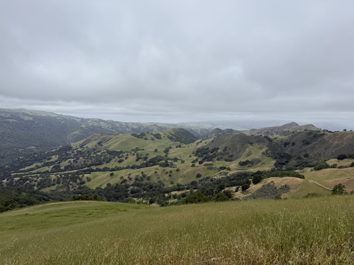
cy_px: 132
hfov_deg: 71.6
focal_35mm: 24
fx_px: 245
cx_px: 177
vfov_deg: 56.8
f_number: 1.78
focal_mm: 6.76
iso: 80
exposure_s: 1/5714
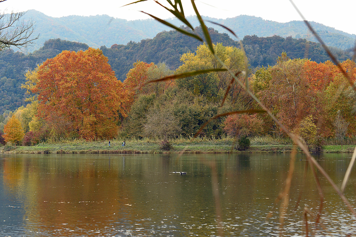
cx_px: 178
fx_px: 741
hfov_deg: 27.0
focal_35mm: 75
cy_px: 118
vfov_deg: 18.2
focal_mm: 75
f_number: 7.1
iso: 800
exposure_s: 1/250
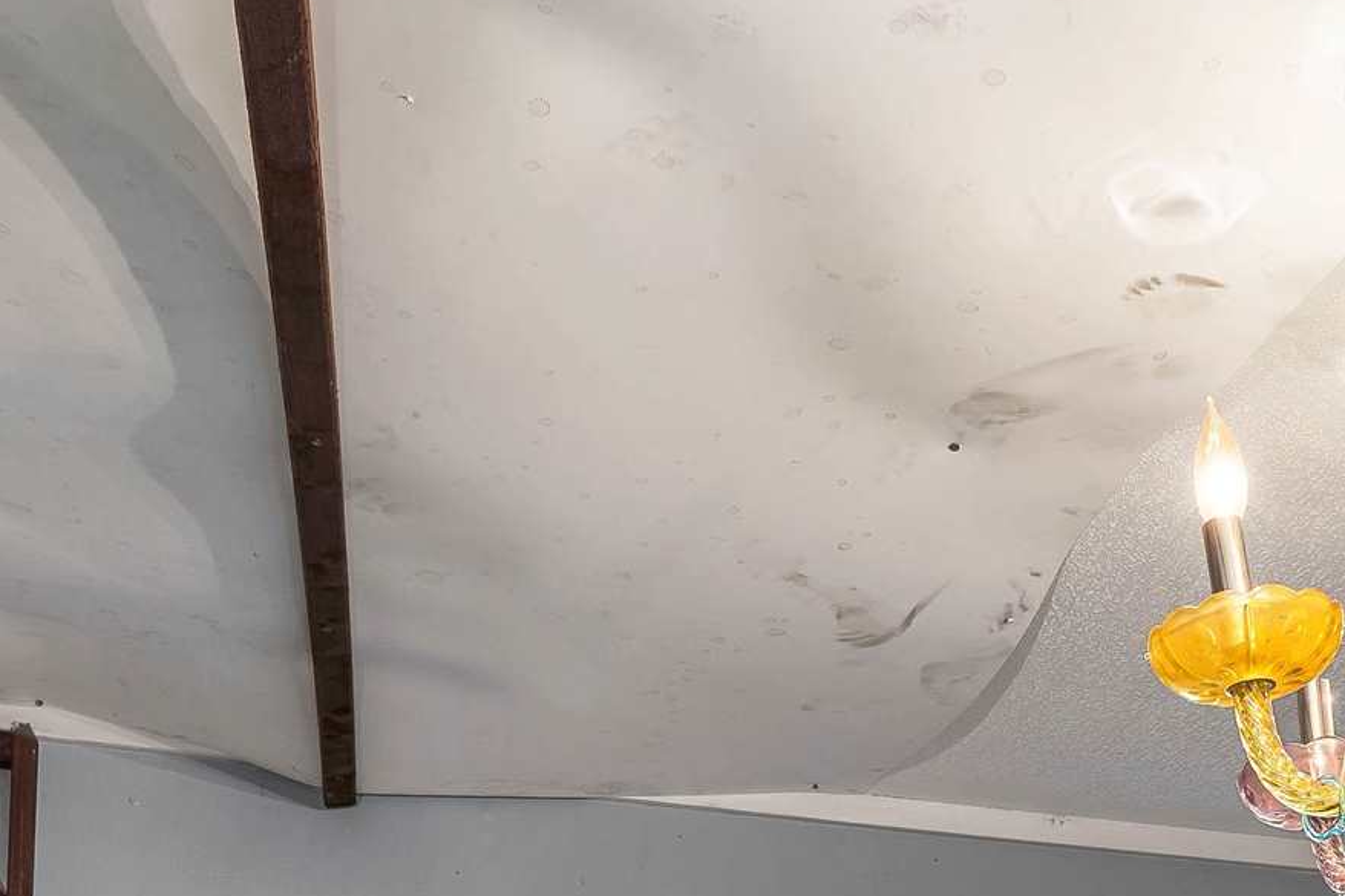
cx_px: 1028
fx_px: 1830
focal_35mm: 49
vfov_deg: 21.4
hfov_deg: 39.1
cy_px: 1470
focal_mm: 14
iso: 400
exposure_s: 1/6
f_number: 8
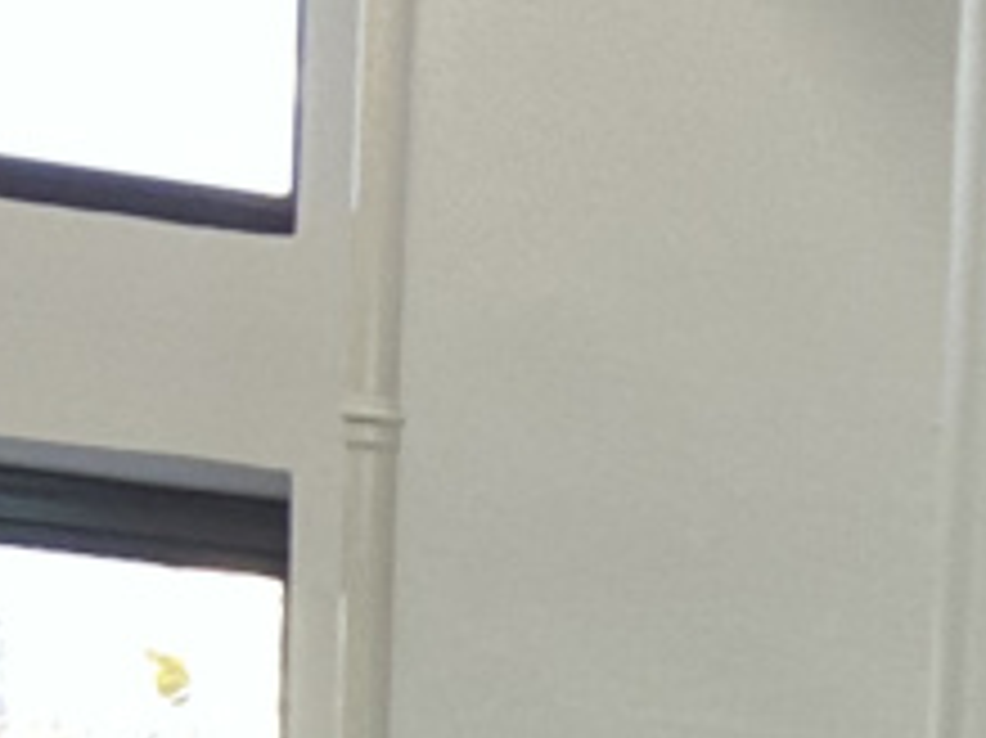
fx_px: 4185
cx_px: 2337
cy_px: 1665
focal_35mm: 147
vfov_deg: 9.2
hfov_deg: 11.3
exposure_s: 1/50
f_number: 2.2
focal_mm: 2.71
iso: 80
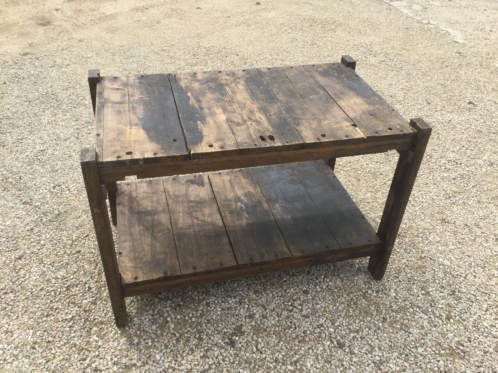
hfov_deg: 58.4
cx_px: 249
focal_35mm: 31
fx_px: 446
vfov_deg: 45.4
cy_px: 186
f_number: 2.4
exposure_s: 1/503
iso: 25
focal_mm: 3.3
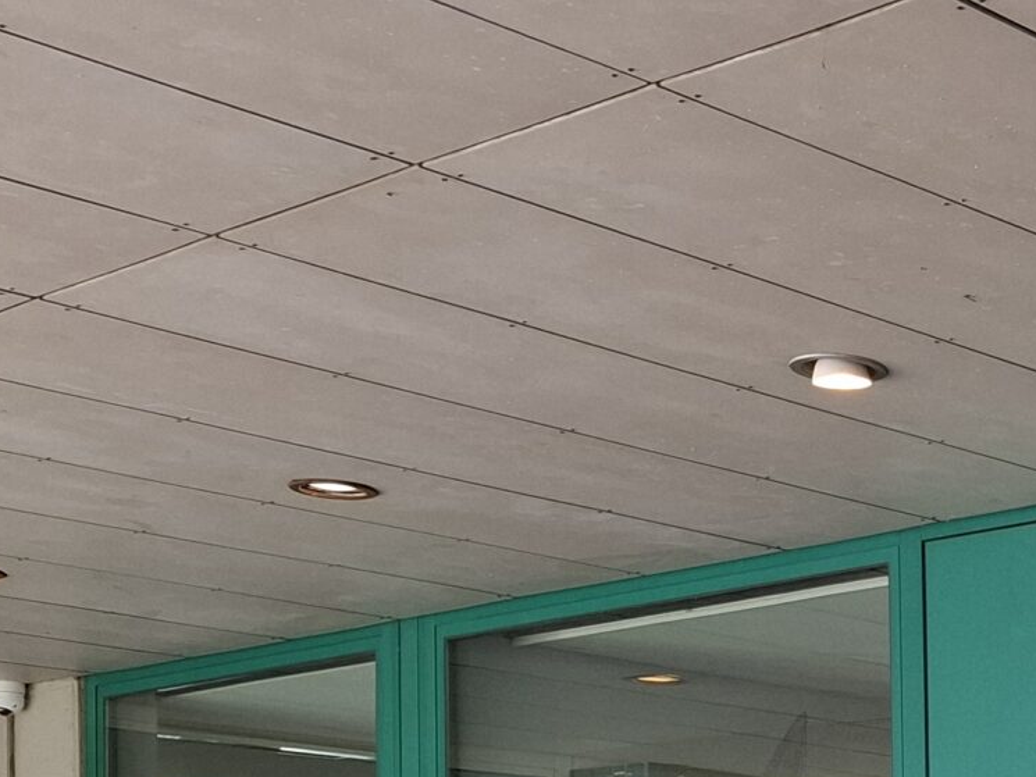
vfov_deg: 17.3
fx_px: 2365
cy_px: 1079
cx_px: 1587
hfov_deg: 20.8
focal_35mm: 79
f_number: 1.8
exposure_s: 1/100
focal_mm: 5.54
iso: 100
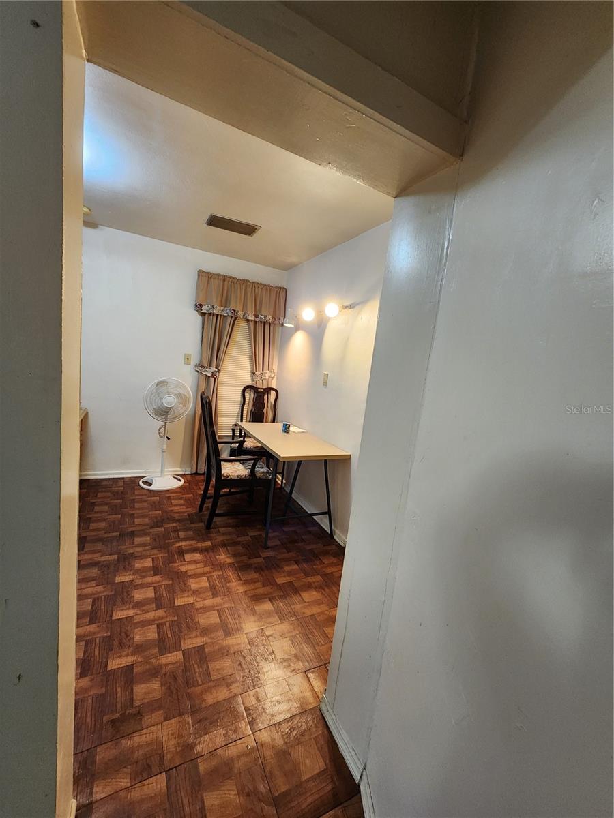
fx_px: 307
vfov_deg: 106.2
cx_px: 307
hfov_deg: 89.9
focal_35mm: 13
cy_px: 409
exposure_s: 1/30
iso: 400
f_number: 2.2
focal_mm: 2.2
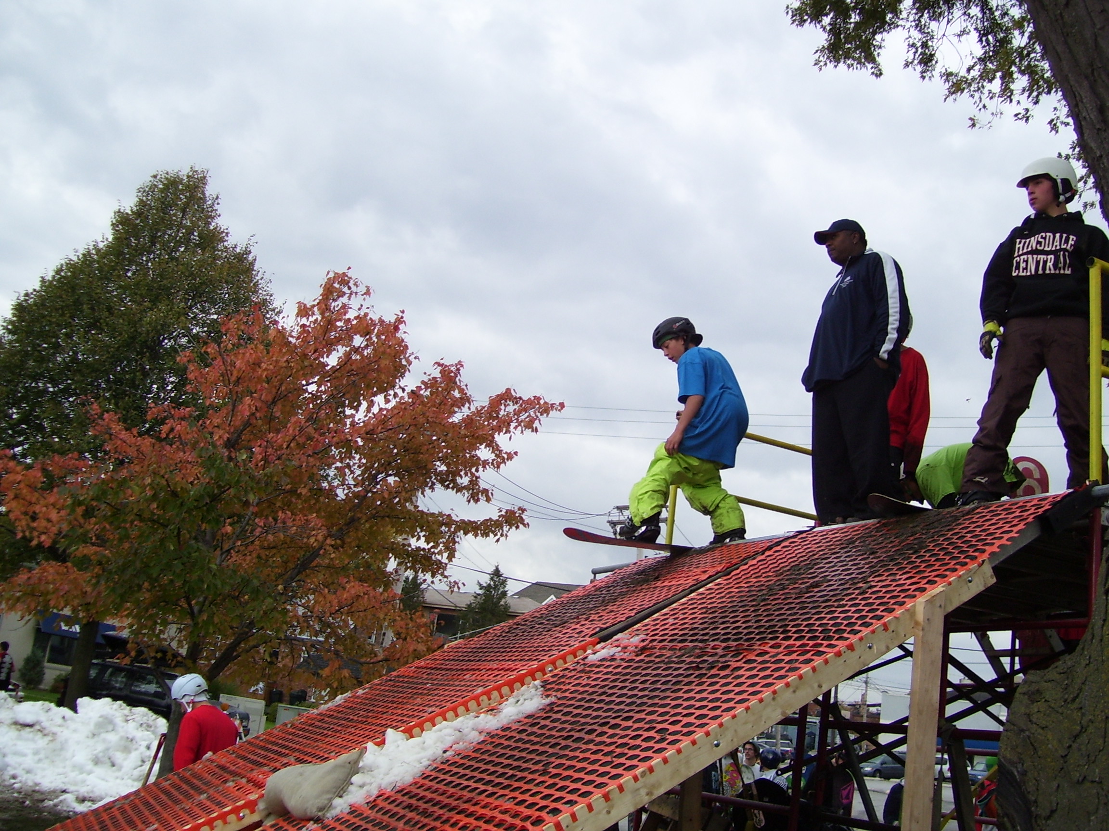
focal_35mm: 36
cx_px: 554
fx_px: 1153
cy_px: 416
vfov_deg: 39.7
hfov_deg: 51.4
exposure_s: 1/180
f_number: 2.7
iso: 80
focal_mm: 6
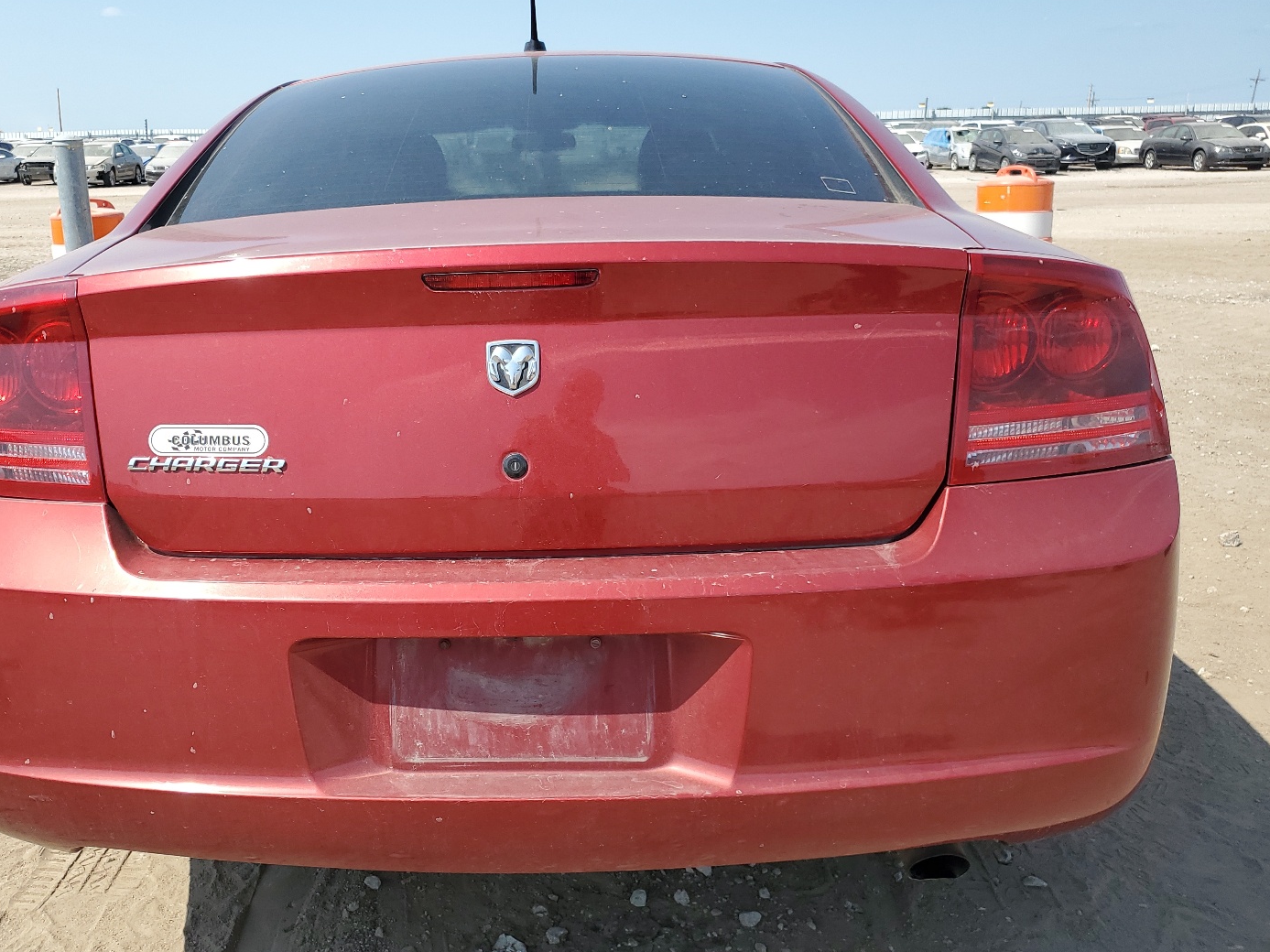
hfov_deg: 59.7
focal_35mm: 30
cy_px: 468
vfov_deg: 46.8
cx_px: 539
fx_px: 1101
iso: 50
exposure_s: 1/2500
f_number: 1.5
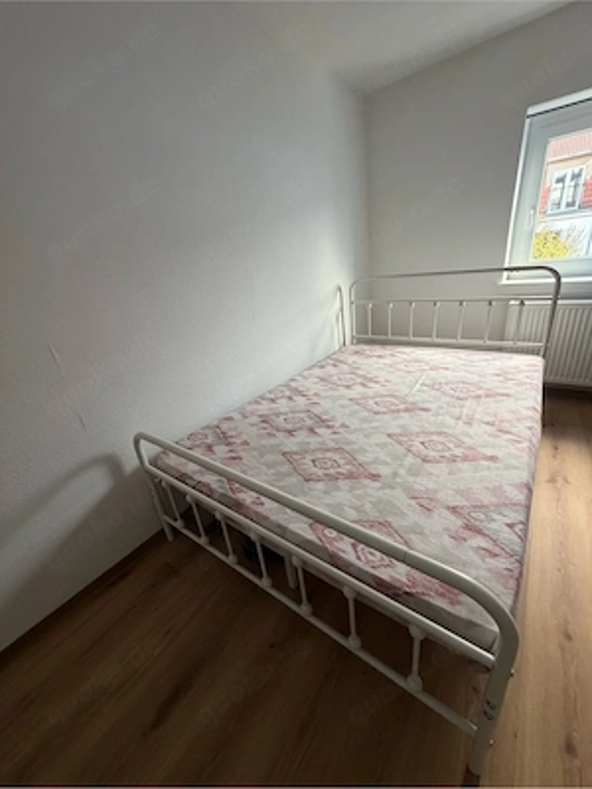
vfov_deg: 102.1
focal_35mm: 14
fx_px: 319
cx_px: 296
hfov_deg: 85.7
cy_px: 394
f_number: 2.2
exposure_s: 1/97
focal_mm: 2.22
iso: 320
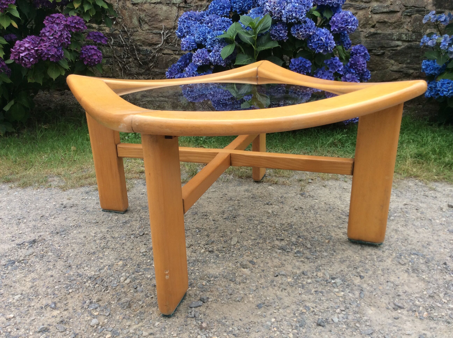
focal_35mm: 32
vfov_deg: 44.1
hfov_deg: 56.9
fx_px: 418
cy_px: 169
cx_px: 226
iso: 32
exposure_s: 1/234
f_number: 2.4
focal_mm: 3.3
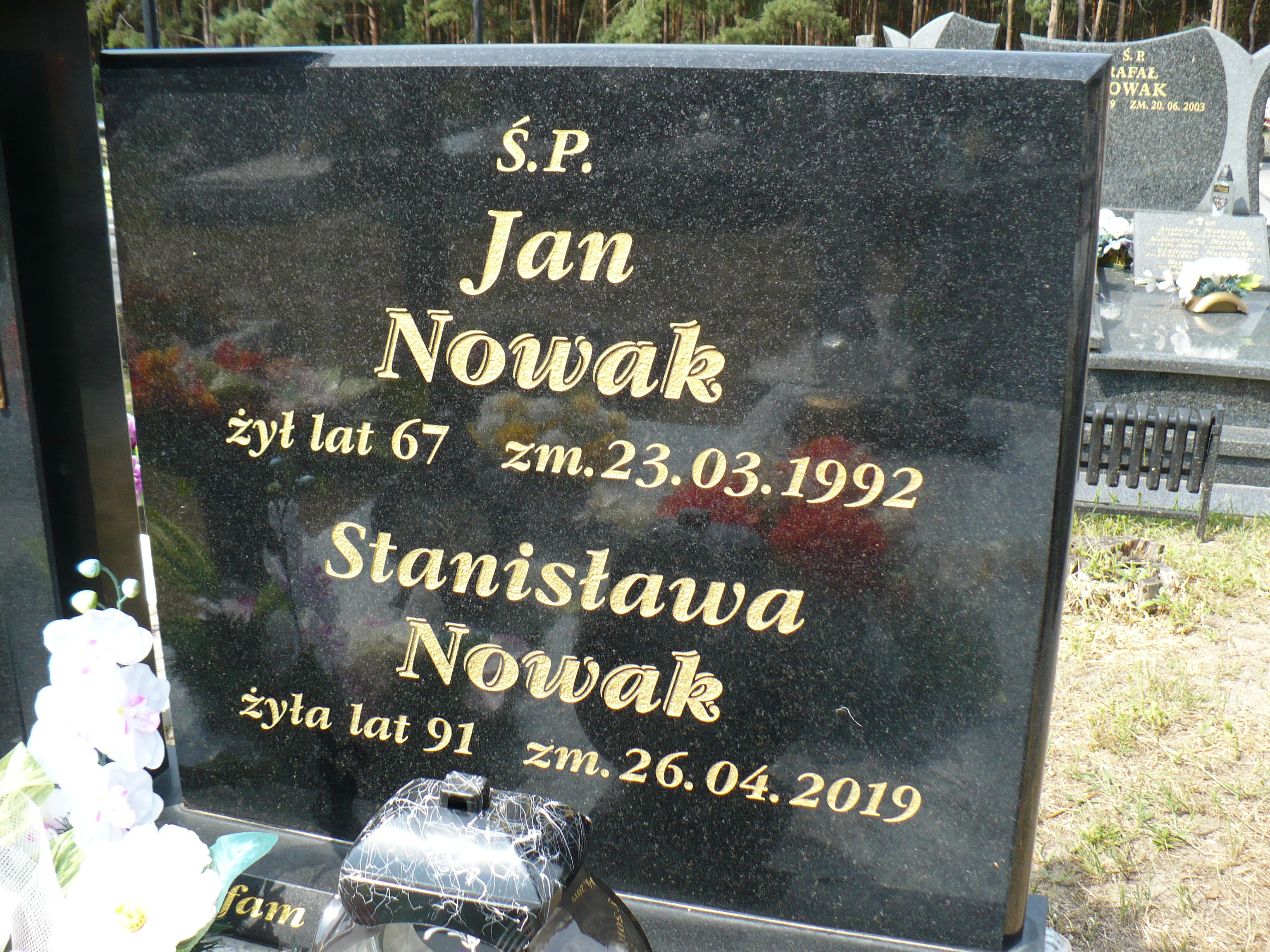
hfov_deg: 50.1
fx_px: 1357
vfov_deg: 38.7
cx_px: 635
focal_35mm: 37
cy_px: 476
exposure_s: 1/400
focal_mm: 6.1
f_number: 2.8
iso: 100
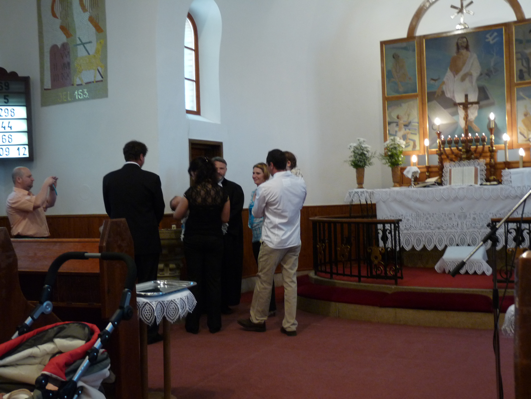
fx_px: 629
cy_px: 200
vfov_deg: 35.1
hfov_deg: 45.8
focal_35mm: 41
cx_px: 266
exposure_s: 1/30
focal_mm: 7.3
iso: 250
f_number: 3
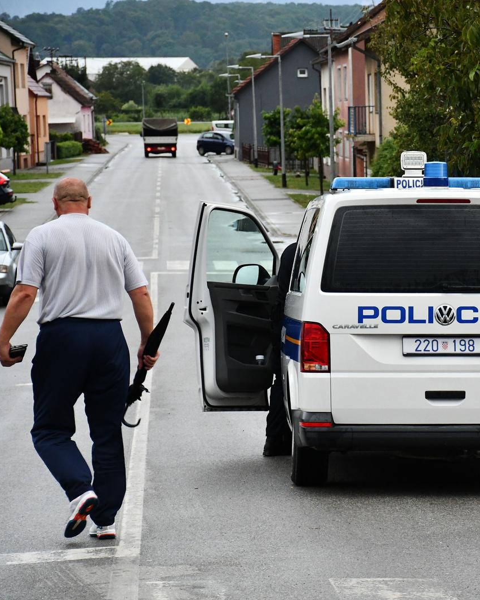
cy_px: 300
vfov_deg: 12.2
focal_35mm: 158
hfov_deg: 9.7
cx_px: 420
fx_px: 2806
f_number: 5
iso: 2500
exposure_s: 1/160
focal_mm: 75
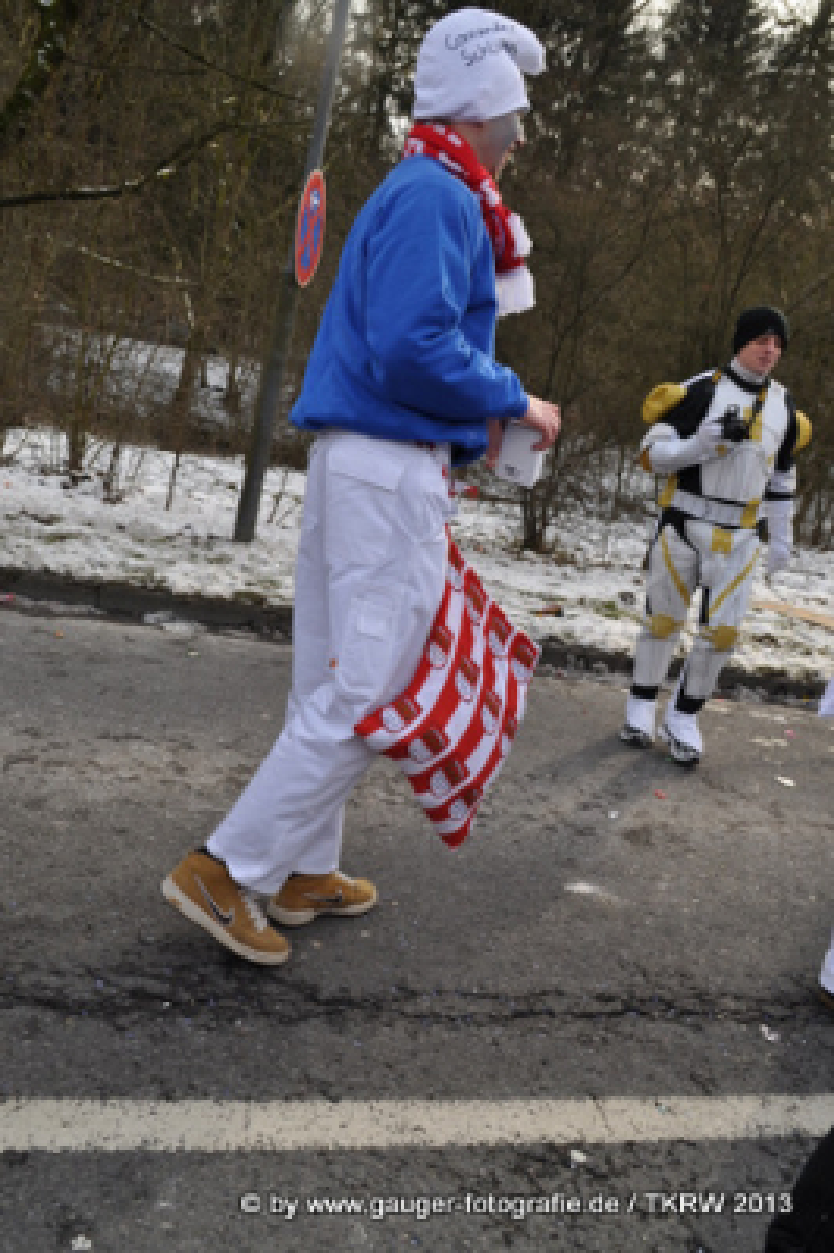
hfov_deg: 39.9
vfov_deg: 57.3
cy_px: 626
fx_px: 1149
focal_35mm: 33
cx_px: 417
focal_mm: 22
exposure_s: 1/200
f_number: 9
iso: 200
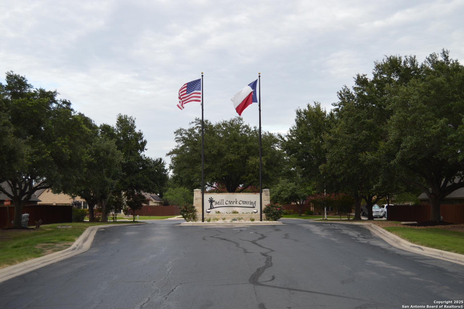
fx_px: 541
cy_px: 154
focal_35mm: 42
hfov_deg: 46.4
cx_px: 232
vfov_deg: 31.8
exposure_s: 1/125
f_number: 4
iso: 180
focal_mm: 28
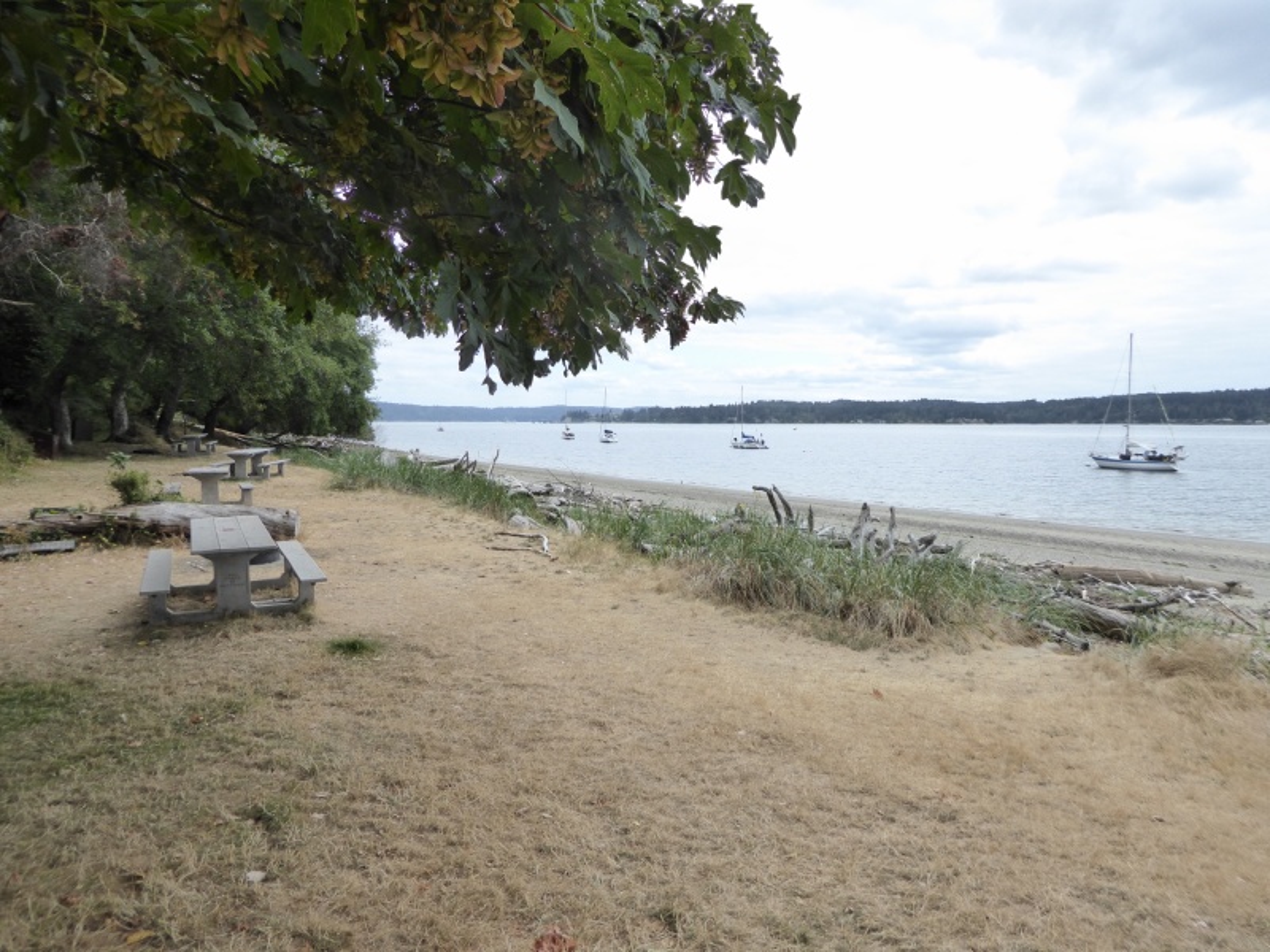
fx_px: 917
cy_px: 476
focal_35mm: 25
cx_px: 635
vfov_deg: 54.9
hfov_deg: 69.4
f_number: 3.3
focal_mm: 4.3
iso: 200
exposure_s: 1/800
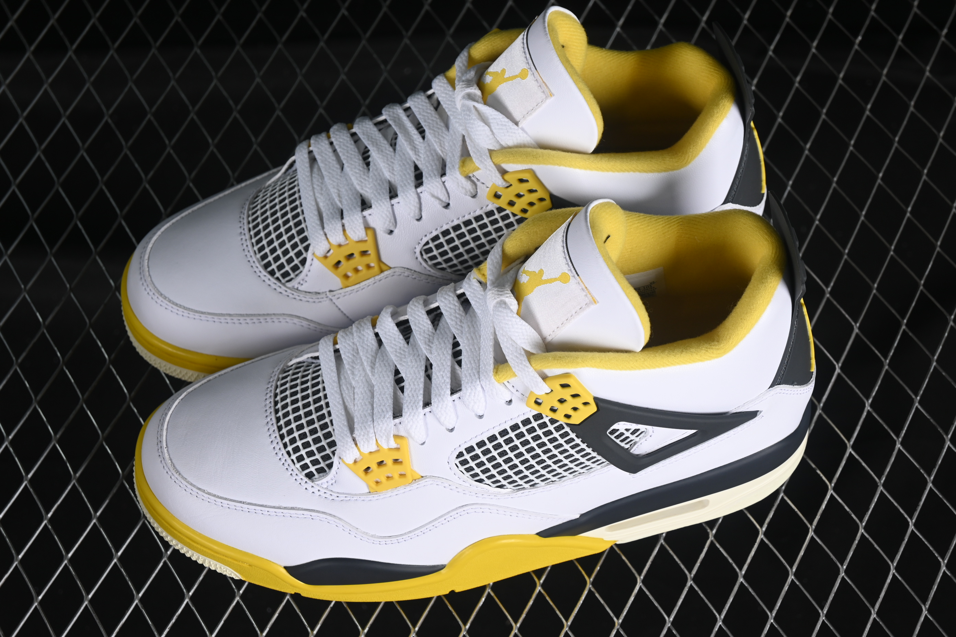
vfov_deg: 18.2
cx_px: 478
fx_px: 1992
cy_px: 318
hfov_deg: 27.0
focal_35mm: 75
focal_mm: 50
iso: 160
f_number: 7.1
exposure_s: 1/80
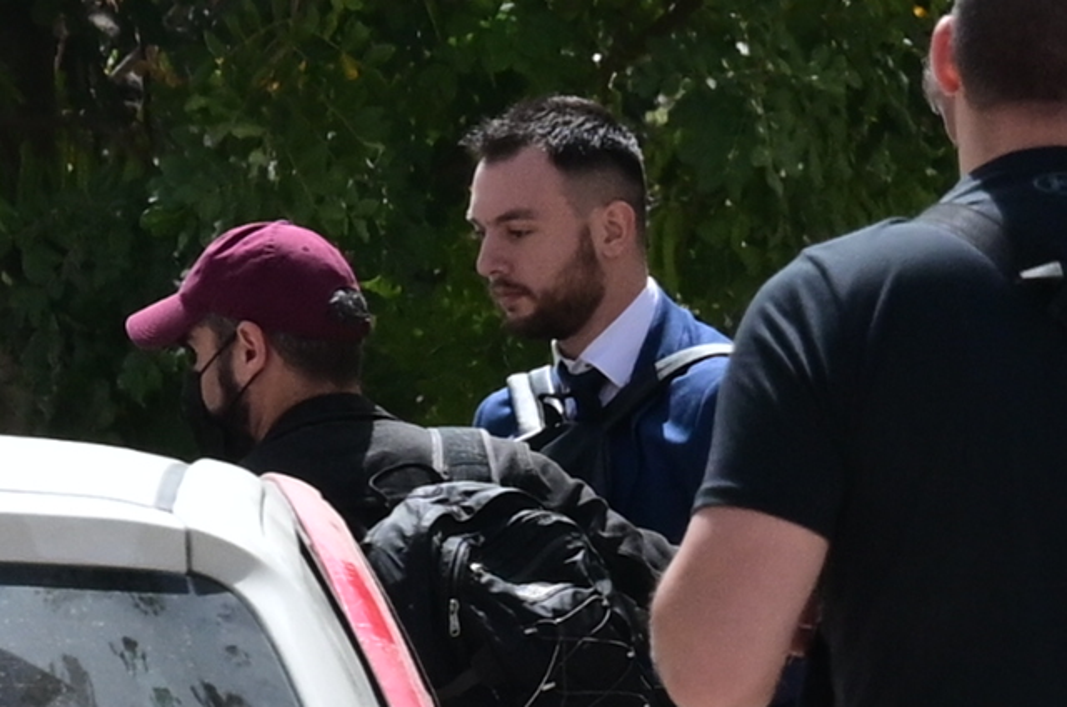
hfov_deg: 6.9
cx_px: 534
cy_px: 354
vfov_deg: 4.6
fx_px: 8874
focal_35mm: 300
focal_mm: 200
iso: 400
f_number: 10
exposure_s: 1/640
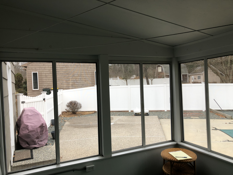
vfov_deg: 49.7
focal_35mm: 28
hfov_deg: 63.4
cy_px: 88
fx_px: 188
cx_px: 116
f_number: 1.8
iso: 25
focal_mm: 3.99
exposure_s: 1/120
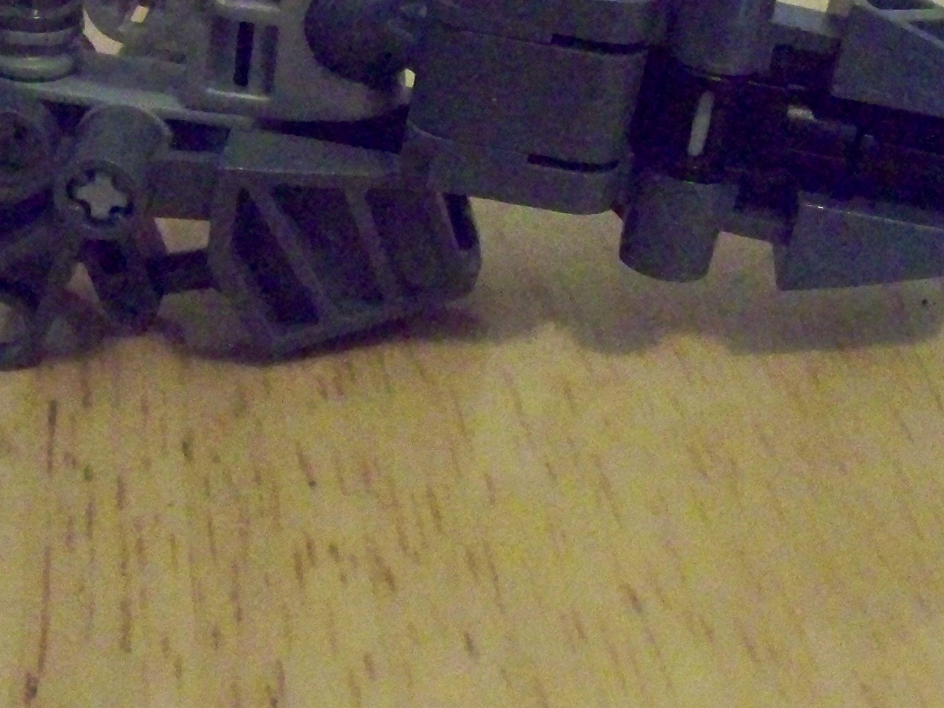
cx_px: 504
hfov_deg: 25.3
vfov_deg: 19.1
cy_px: 263
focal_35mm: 77
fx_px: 2100
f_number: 2.8
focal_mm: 6.3
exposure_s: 1/60
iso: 1600
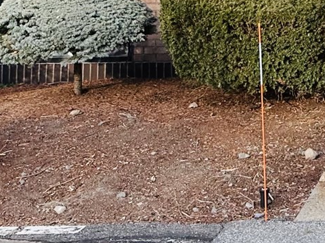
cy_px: -116
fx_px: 976
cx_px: 498
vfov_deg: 13.4
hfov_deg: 17.0
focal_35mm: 104
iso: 80
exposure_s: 1/927
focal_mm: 6.86
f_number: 1.78
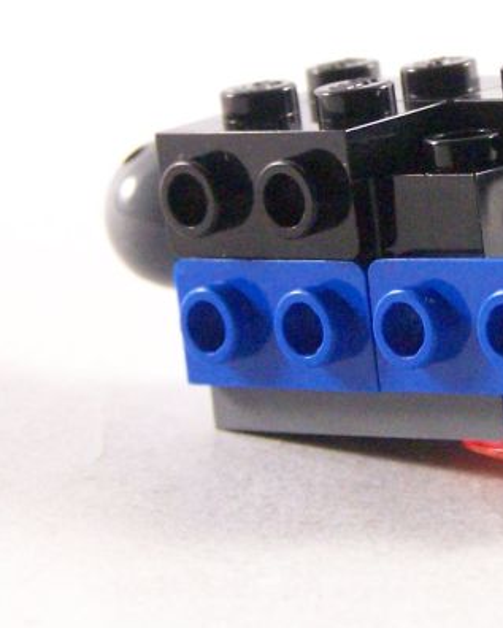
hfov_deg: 6.5
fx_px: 4409
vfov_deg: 8.1
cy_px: 214
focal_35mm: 237
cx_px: 595
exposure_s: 1/60
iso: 400
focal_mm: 15.6
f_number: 3.2
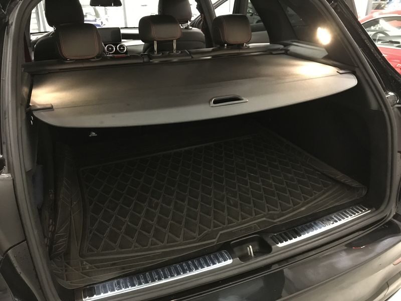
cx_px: 200
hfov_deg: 63.4
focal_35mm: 28
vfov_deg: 49.7
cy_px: 150
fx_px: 324
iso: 100
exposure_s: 1/4
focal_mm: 3.99
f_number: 1.8
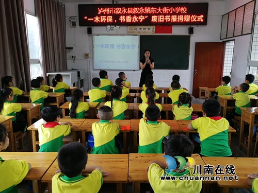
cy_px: 96
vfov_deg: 51.4
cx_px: 129
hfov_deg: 65.3
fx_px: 201
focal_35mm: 27
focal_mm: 3.95
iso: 100
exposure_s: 1/50
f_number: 1.8
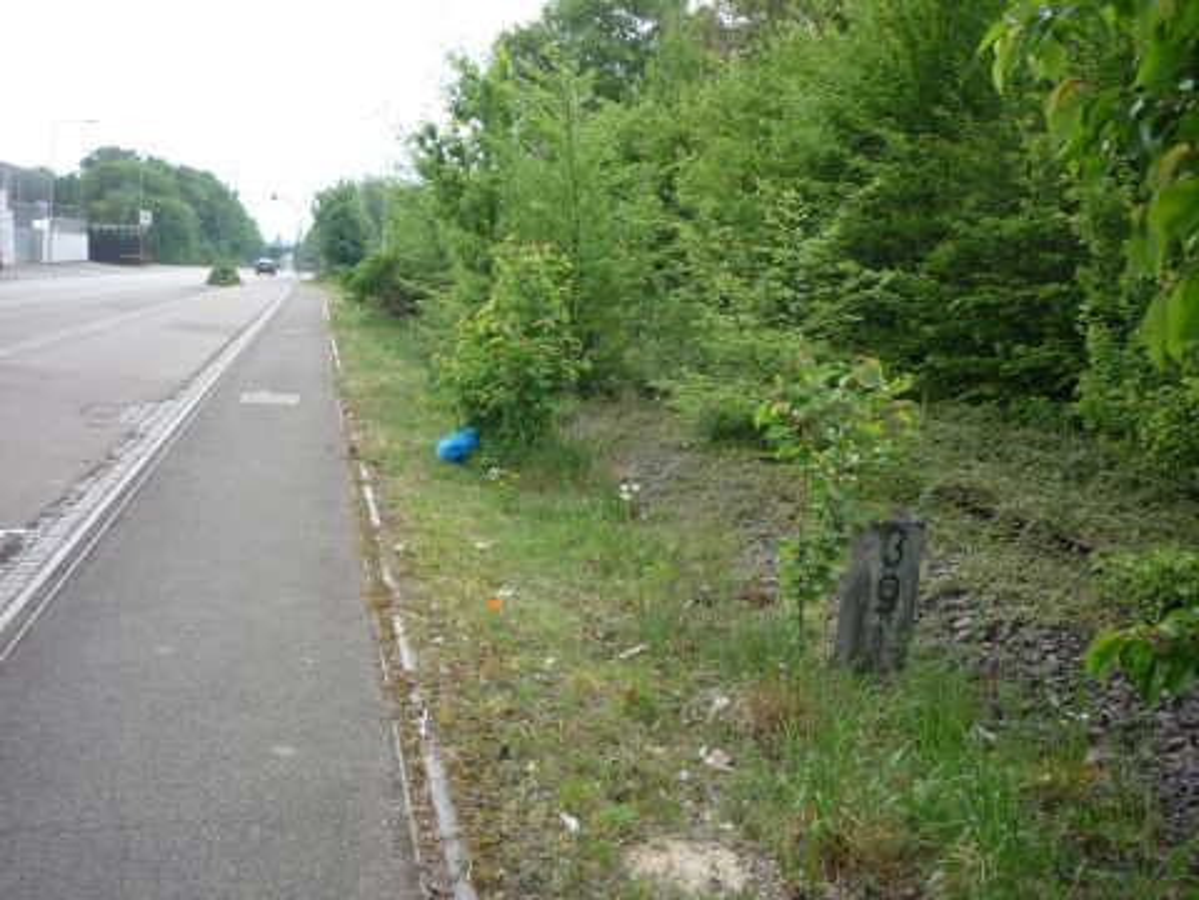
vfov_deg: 44.2
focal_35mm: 32
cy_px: 450
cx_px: 600
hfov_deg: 56.8
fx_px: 1108
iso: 100
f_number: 4
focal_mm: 5.2
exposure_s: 1/160
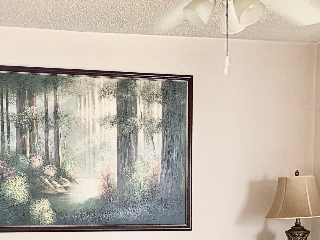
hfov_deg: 27.0
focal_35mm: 72
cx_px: 166
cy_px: 307
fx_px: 666
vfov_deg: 19.0
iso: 320
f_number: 1.8
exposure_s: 1/60
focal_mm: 4.25
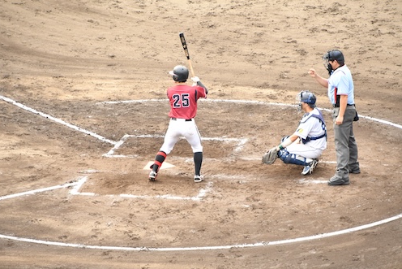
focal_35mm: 280
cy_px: 134
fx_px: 3122
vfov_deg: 4.9
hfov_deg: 7.4
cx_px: 200
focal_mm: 185
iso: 800
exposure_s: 1/160
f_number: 6.3
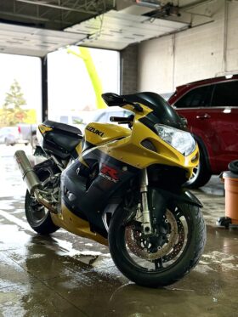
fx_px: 440
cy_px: 158
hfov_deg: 30.3
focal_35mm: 48
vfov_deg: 39.6
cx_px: 119
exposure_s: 1/334
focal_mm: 6.76
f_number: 1.78
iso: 100
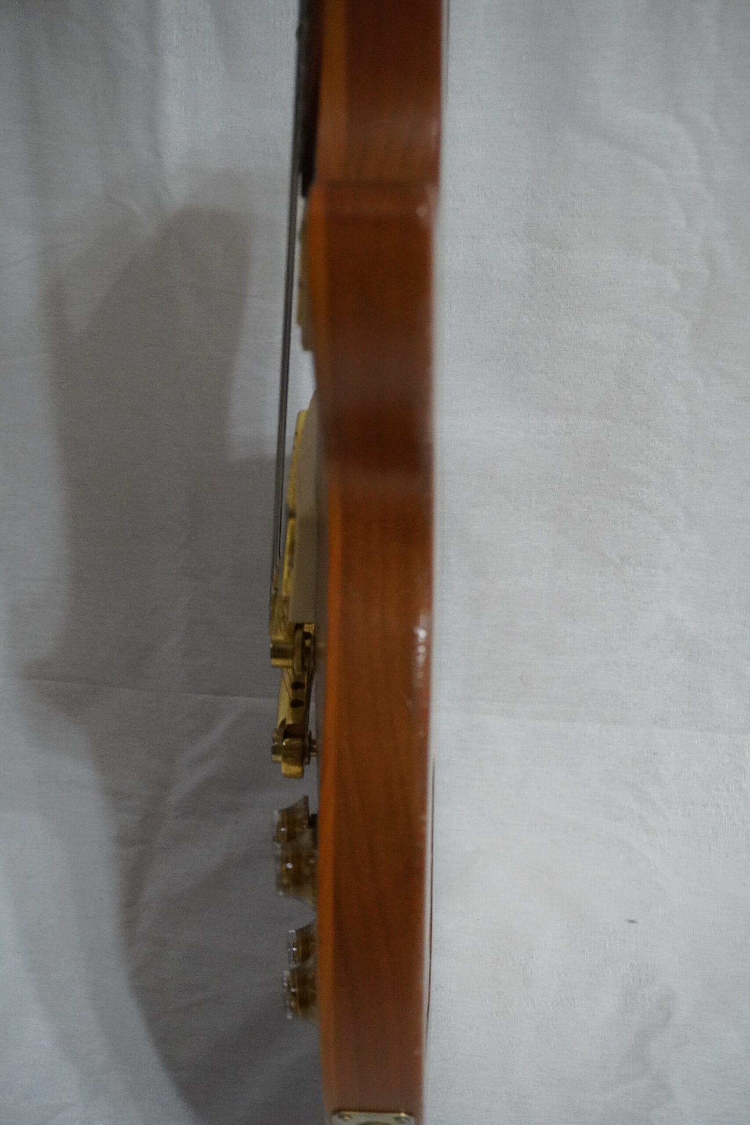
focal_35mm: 52
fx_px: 1640
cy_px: 562
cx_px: 375
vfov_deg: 37.8
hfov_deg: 25.8
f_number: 5
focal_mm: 35
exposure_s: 1/160
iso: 5000
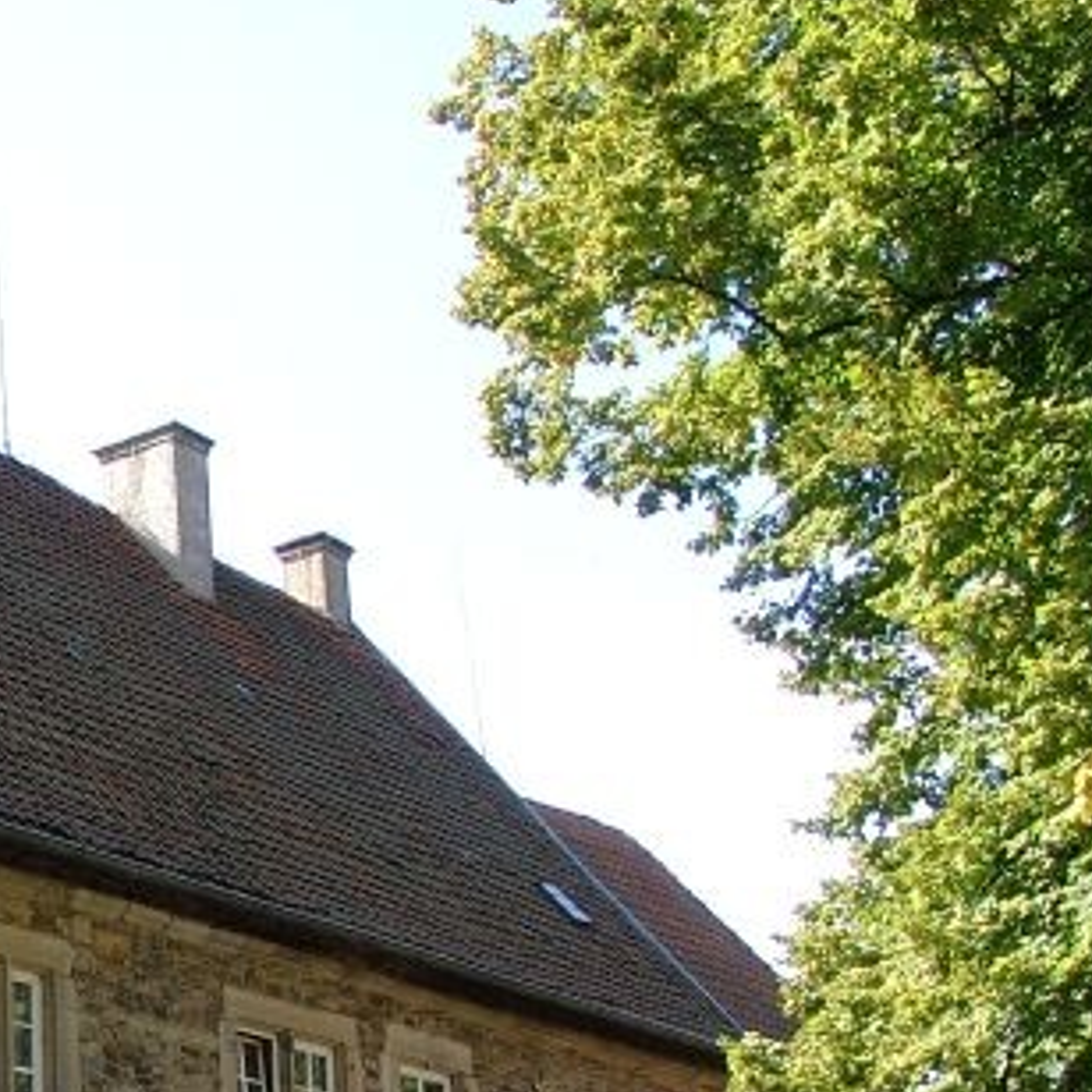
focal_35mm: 78
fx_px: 2784
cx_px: -216
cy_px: 872
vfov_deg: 21.9
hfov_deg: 20.7
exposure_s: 1/190
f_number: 4
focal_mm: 7.13
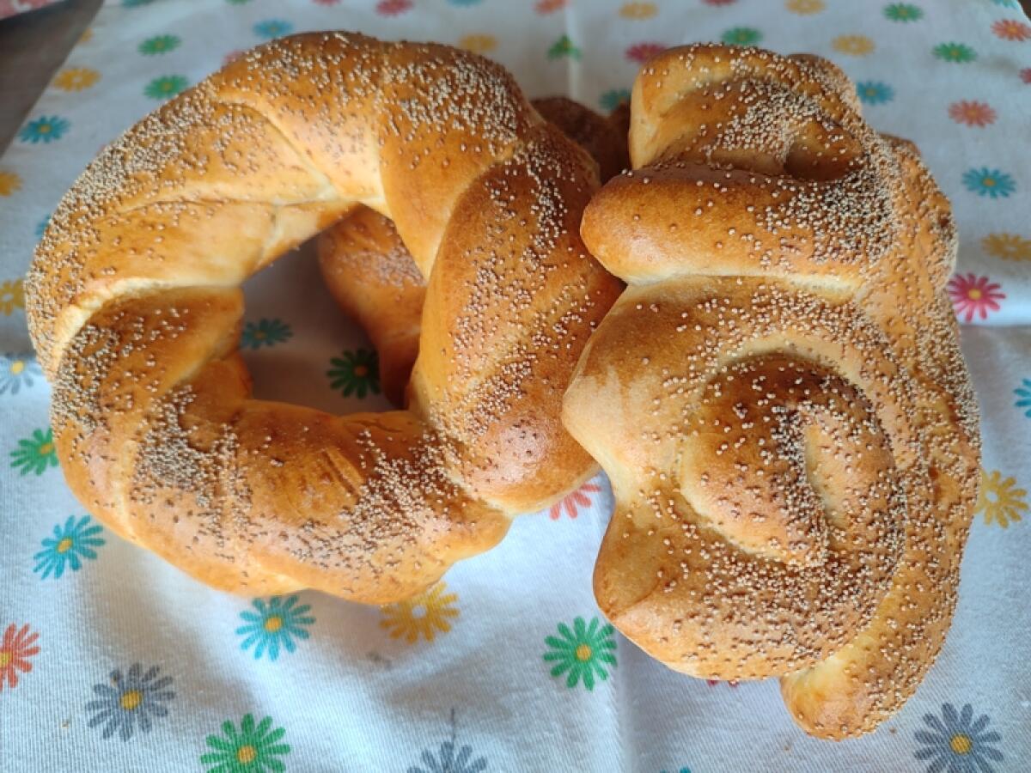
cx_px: 516
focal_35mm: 25
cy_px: 386
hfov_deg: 69.4
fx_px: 745
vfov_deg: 54.9
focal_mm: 5.95
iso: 187
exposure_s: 1/50
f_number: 1.89
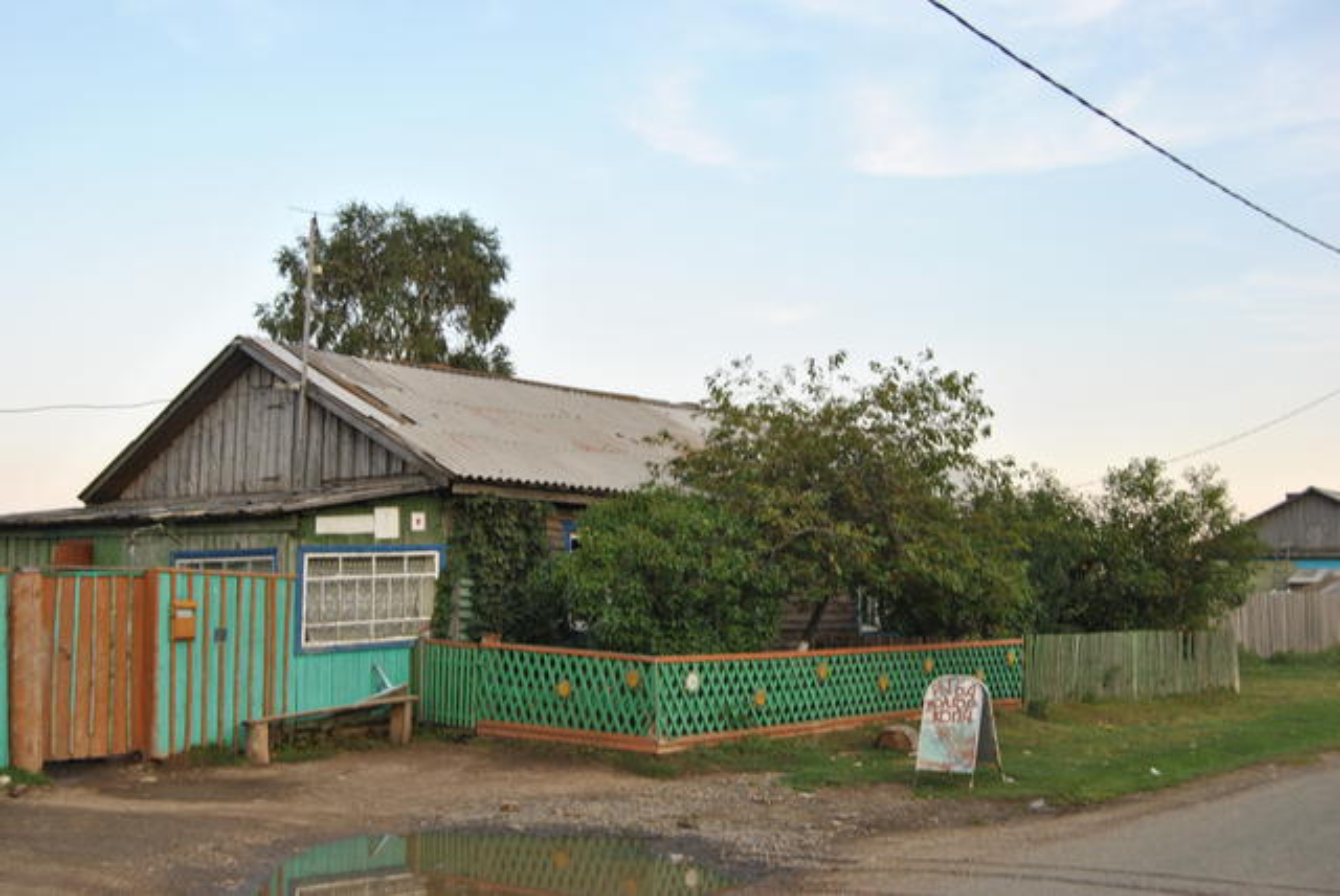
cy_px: 448
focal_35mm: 39
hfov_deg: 49.5
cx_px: 670
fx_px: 1453
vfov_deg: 34.3
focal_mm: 26
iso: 200
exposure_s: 1/125
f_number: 5.6
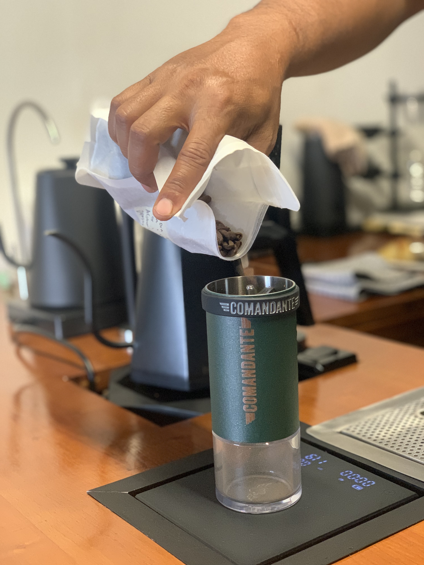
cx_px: 212
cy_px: 282
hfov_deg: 28.0
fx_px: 849
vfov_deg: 36.8
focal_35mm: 52
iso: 400
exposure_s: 1/44
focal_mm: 6
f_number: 2.4
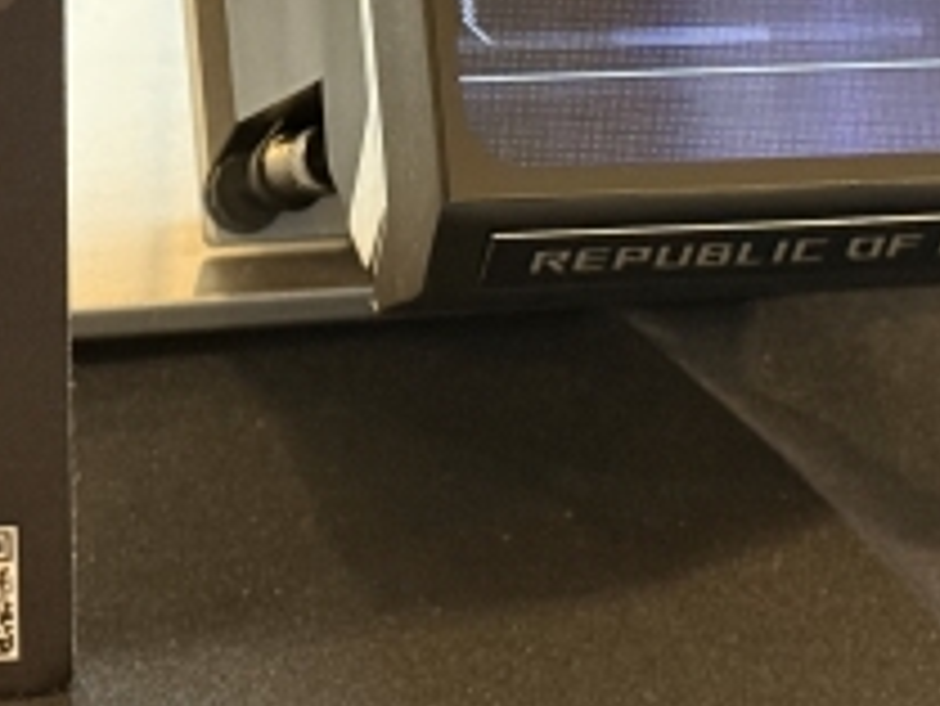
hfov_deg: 12.7
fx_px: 4184
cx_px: 0
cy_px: -70
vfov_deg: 9.5
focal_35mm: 154
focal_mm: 6.76
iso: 500
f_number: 1.78
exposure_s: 1/30
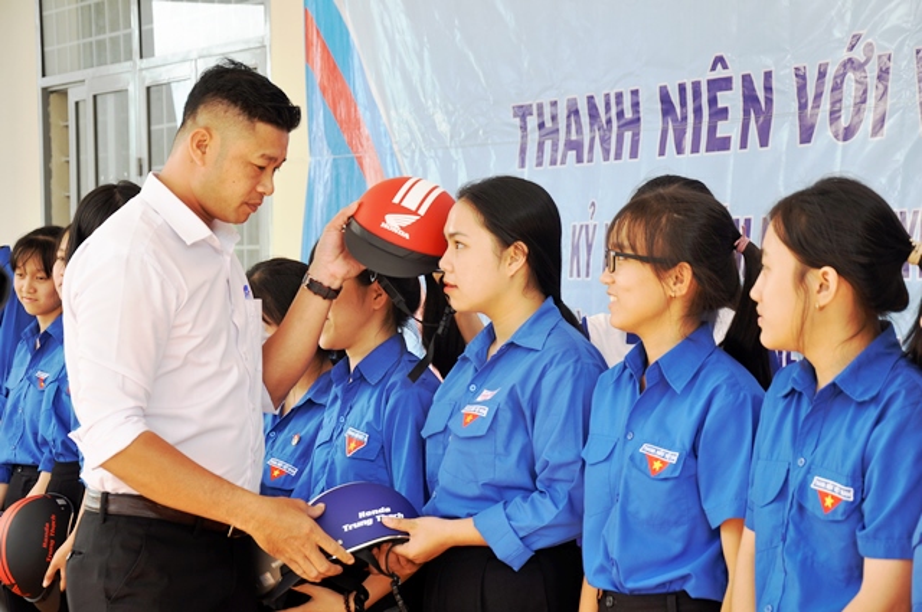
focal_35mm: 78
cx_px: 461
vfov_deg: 17.4
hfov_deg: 26.0
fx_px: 1995
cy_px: 306
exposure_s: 1/100
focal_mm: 52
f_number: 5
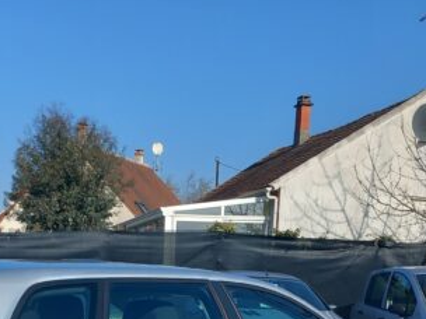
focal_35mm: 71
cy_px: 388
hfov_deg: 26.9
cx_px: 90
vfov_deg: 19.5
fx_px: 874
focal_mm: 4
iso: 20
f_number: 1.8
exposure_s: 1/631
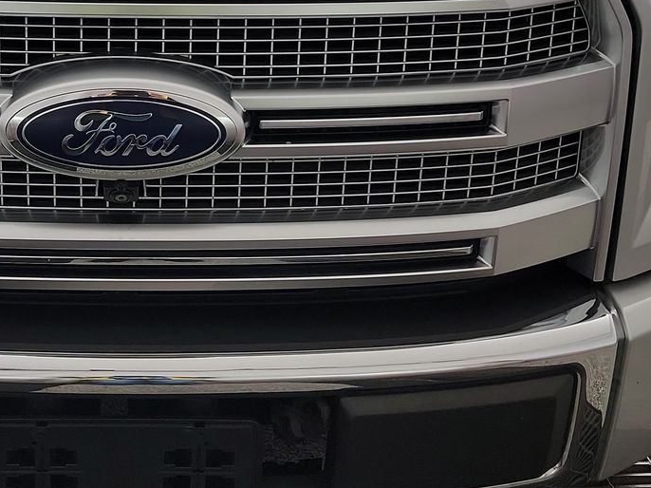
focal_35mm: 56
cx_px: 128
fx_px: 1053
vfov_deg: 25.2
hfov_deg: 33.4
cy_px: 43
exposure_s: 1/59
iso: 97
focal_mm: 6.7
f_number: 1.8
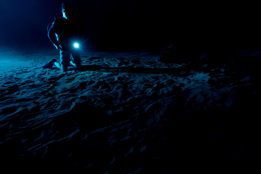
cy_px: 87
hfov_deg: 84.0
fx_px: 145
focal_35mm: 20
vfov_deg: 62.0
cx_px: 130
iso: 1600
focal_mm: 20
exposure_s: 1/100
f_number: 5.6
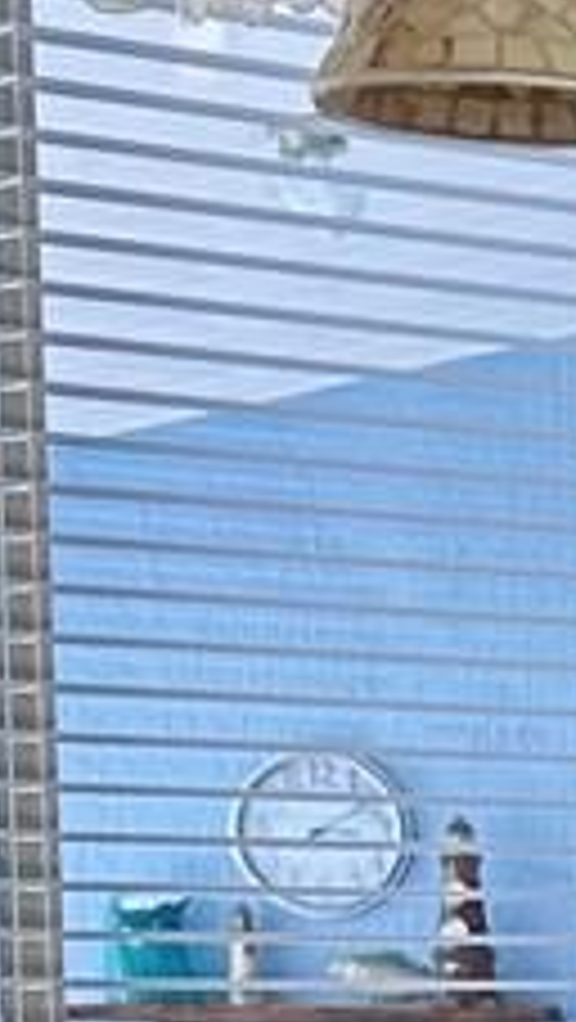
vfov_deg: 11.3
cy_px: 1472
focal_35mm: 184
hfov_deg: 5.5
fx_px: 4987
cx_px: 2583
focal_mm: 6.86
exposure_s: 1/60
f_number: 1.78
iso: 125
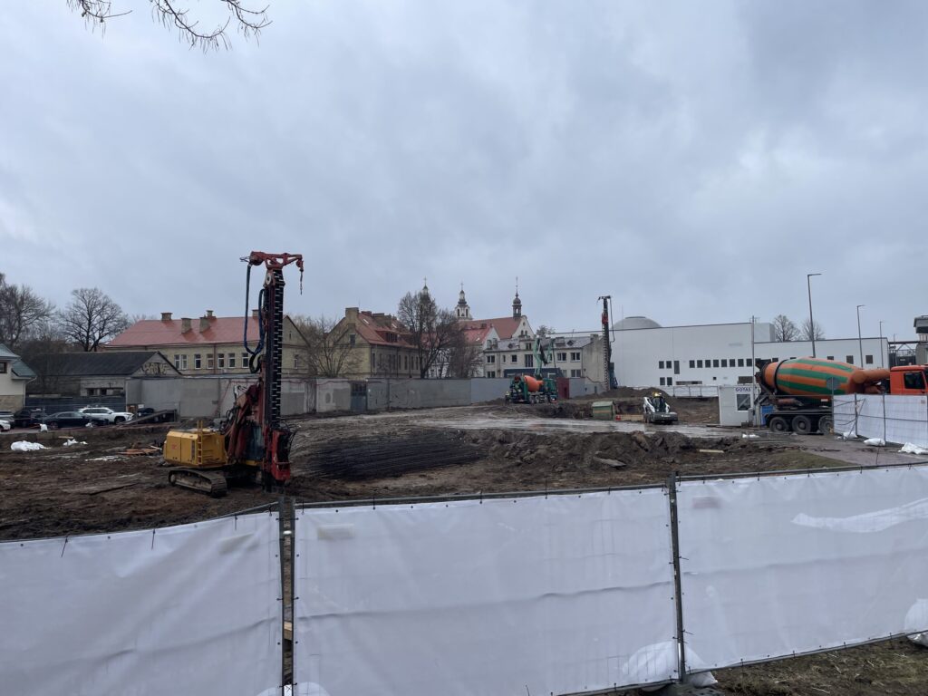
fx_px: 697
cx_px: 464
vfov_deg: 53.1
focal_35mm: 26
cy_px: 348
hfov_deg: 67.3
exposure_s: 1/612
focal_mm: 4.2
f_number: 1.6
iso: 32
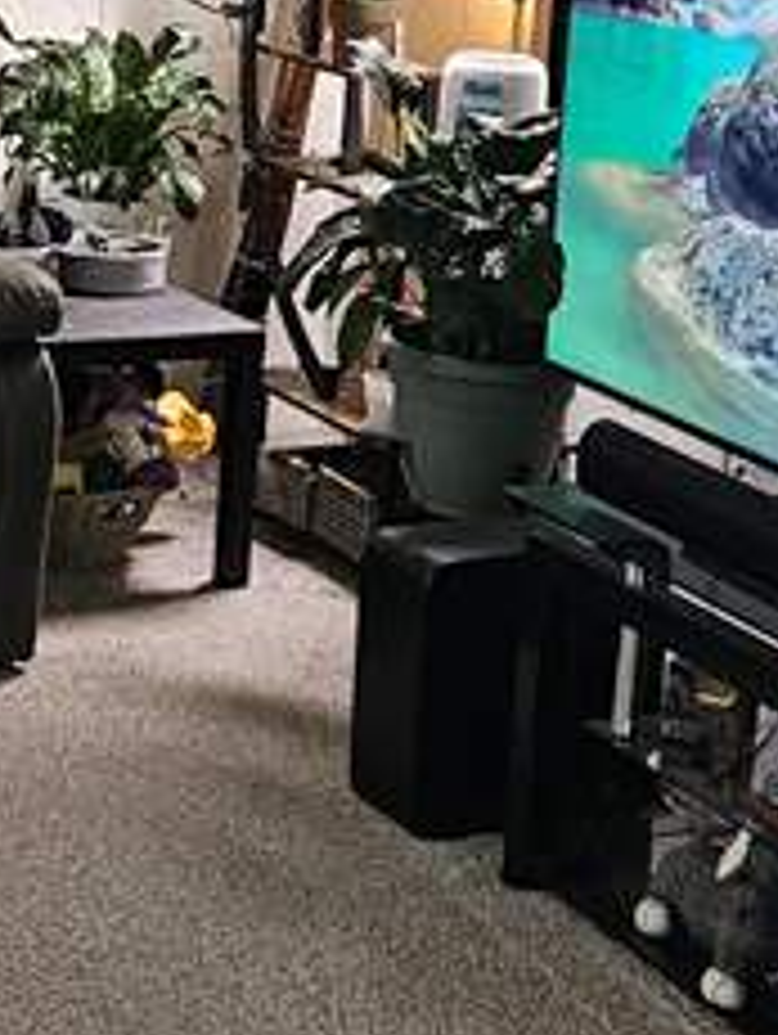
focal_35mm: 96
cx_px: 36
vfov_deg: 19.8
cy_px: -11
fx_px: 2872
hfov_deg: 15.2
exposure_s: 1/120
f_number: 1.8
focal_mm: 5.4
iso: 500
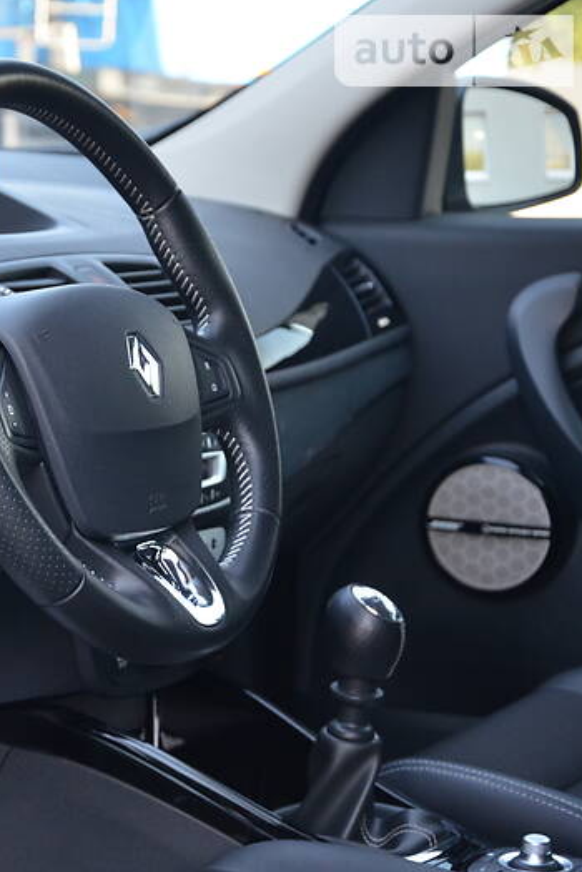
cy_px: 436
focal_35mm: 103
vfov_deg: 19.9
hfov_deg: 13.1
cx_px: -67
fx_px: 2488
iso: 800
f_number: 4.8
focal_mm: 45
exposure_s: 1/60
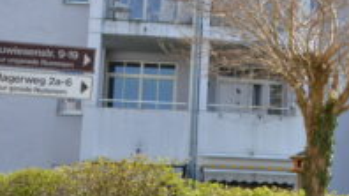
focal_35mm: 83
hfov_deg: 24.8
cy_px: 84
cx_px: 320
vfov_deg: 14.5
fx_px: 767
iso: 640
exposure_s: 1/400
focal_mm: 22
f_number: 10
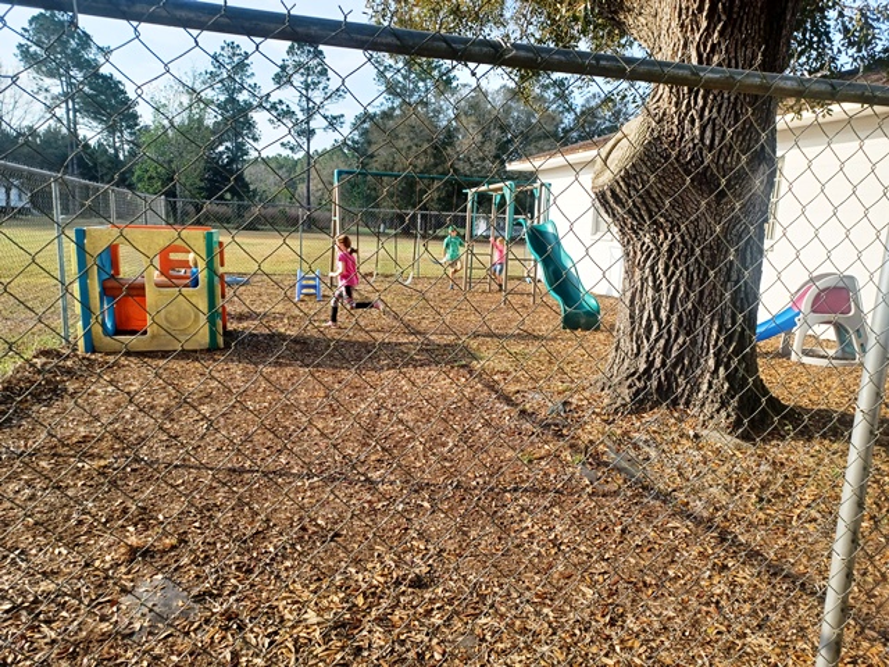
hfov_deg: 69.4
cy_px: 334
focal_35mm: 25
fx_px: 642
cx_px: 444
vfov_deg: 54.9
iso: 32
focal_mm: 4.6
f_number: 1.8
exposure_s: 1/175
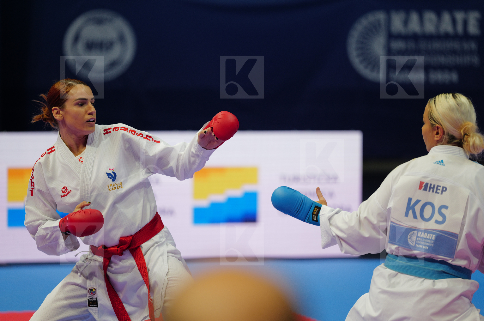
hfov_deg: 12.3
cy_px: 160
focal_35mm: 168
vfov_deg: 8.1
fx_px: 2255
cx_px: 242
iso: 1250
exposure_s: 1/1000
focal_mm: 168
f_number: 2.8
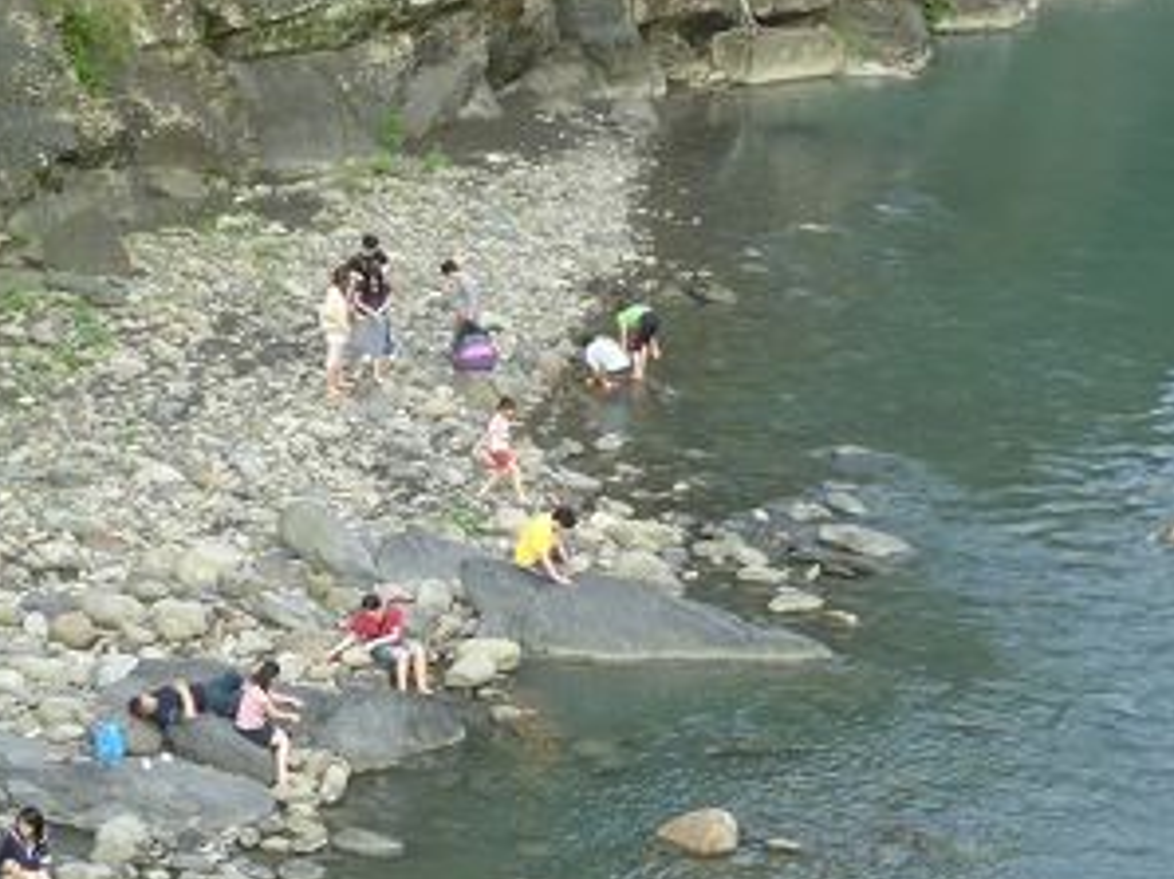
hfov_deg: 18.0
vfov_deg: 13.5
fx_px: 3694
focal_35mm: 109
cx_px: 347
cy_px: 562
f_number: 4
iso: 80
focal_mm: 8.9
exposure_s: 1/50
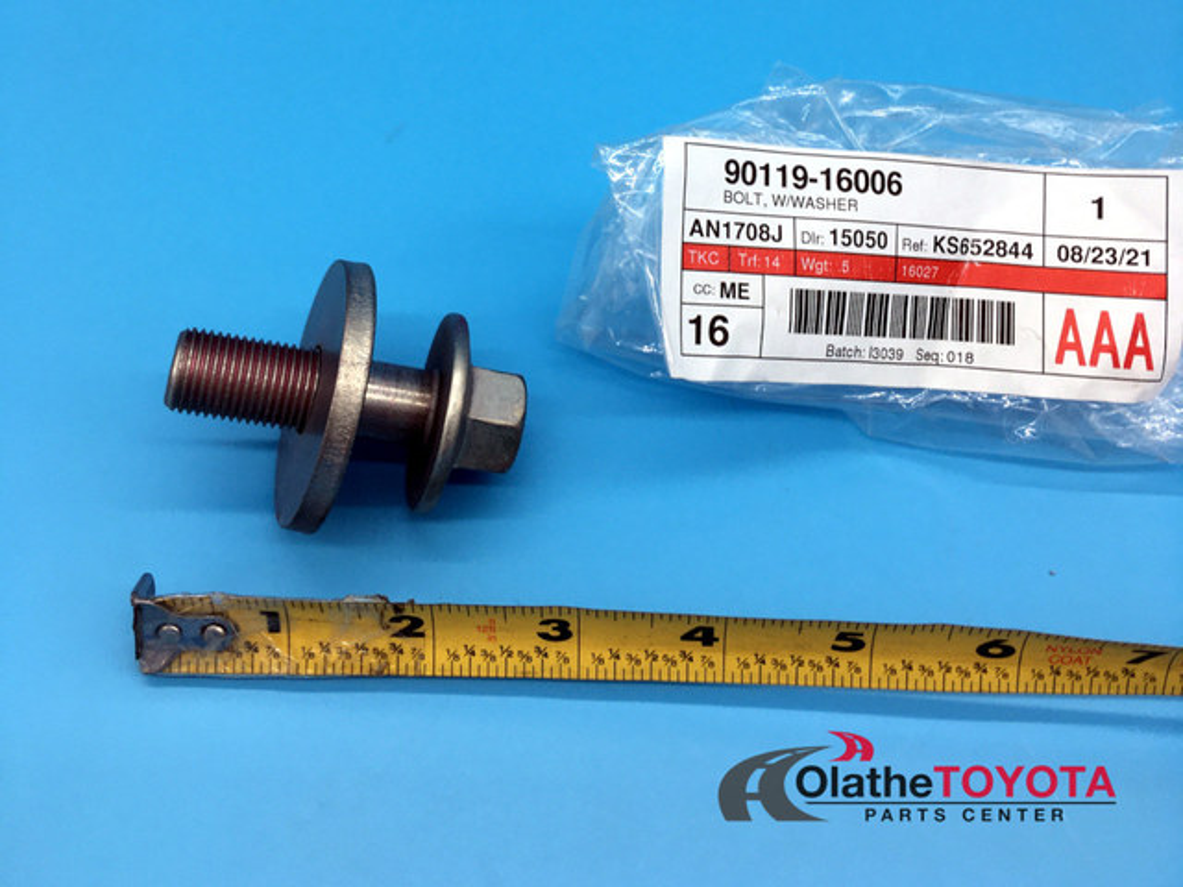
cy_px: 444
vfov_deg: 48.2
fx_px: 991
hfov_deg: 61.7
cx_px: 592
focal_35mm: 29
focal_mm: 4.15
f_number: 2.2
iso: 32
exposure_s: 1/120
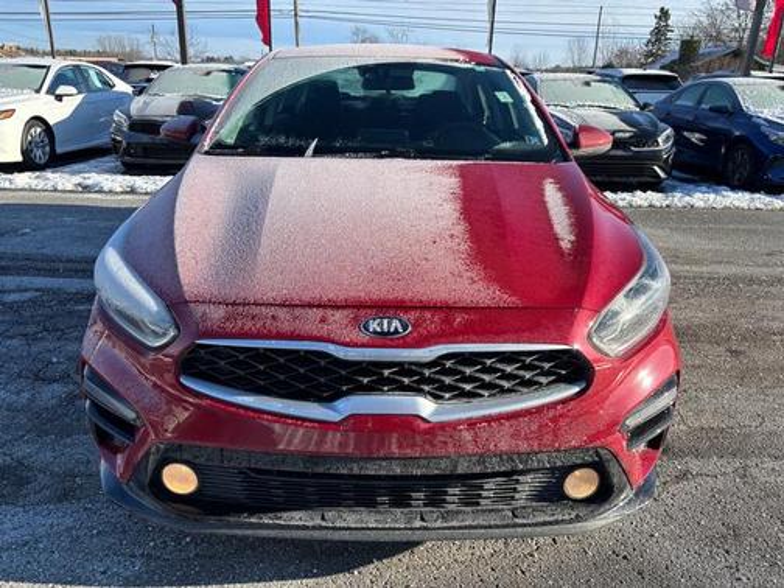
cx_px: 392
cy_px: 294
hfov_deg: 67.3
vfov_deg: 53.1
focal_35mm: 26
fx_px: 589
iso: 50
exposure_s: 1/1642
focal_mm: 5.96
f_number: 1.6
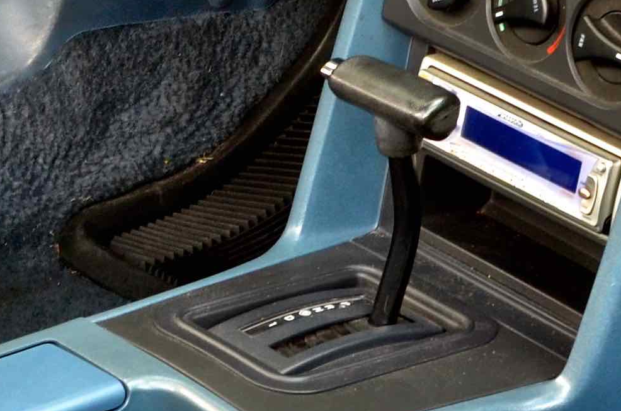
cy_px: 135
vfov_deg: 6.5
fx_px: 3615
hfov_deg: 9.8
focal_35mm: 210
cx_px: 93
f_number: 8
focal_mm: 28
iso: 400
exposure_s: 1/40
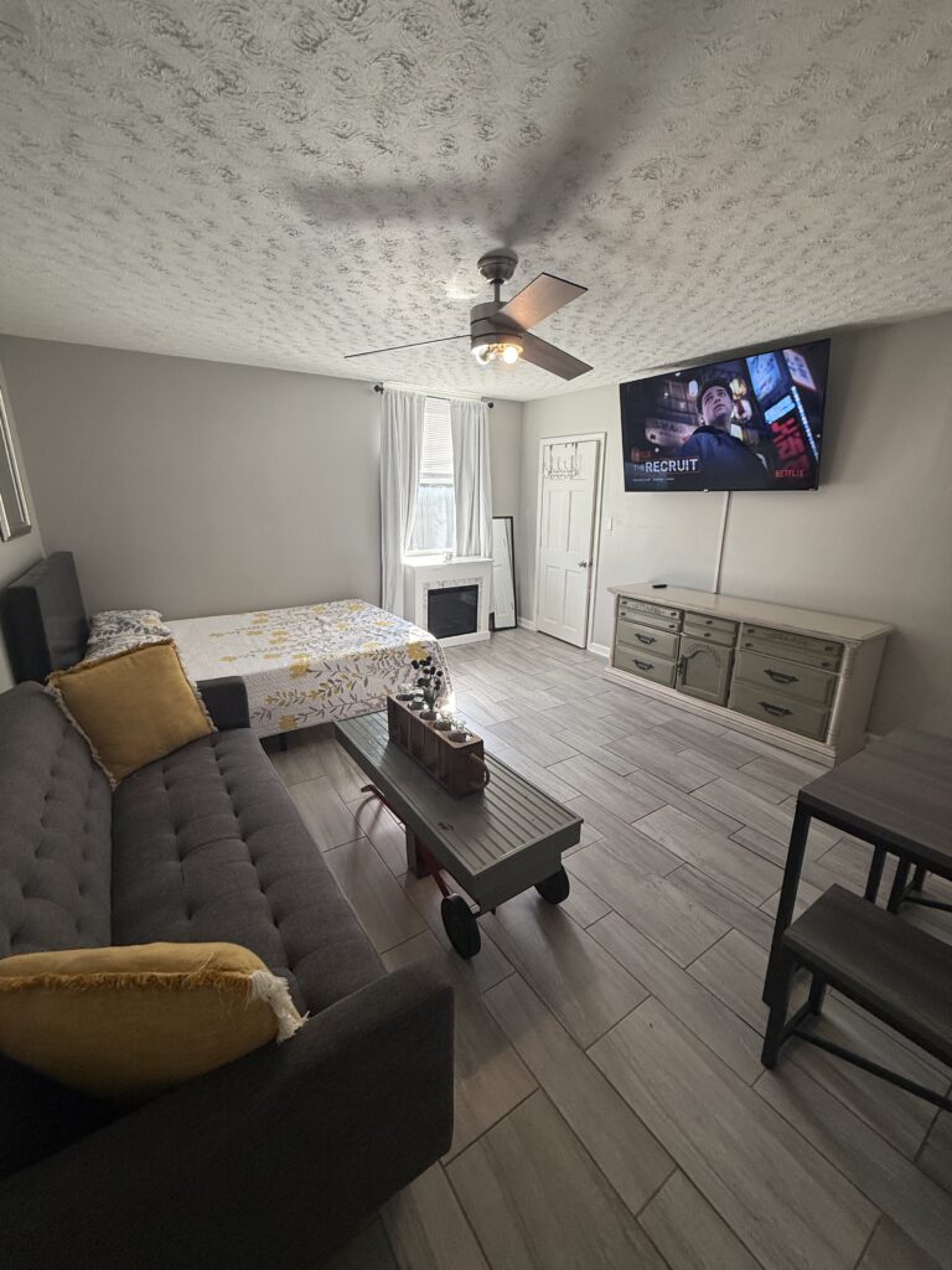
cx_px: 476
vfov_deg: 102.1
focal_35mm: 14
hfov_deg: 85.7
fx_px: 513
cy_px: 635
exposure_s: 1/120
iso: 80
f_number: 2.2
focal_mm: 2.22
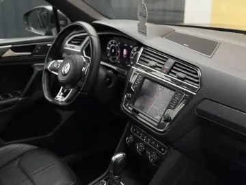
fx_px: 341
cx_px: 123
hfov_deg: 39.7
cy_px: 92
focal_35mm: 48
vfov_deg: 30.3
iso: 100
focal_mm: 6.76
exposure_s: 1/72
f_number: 1.78
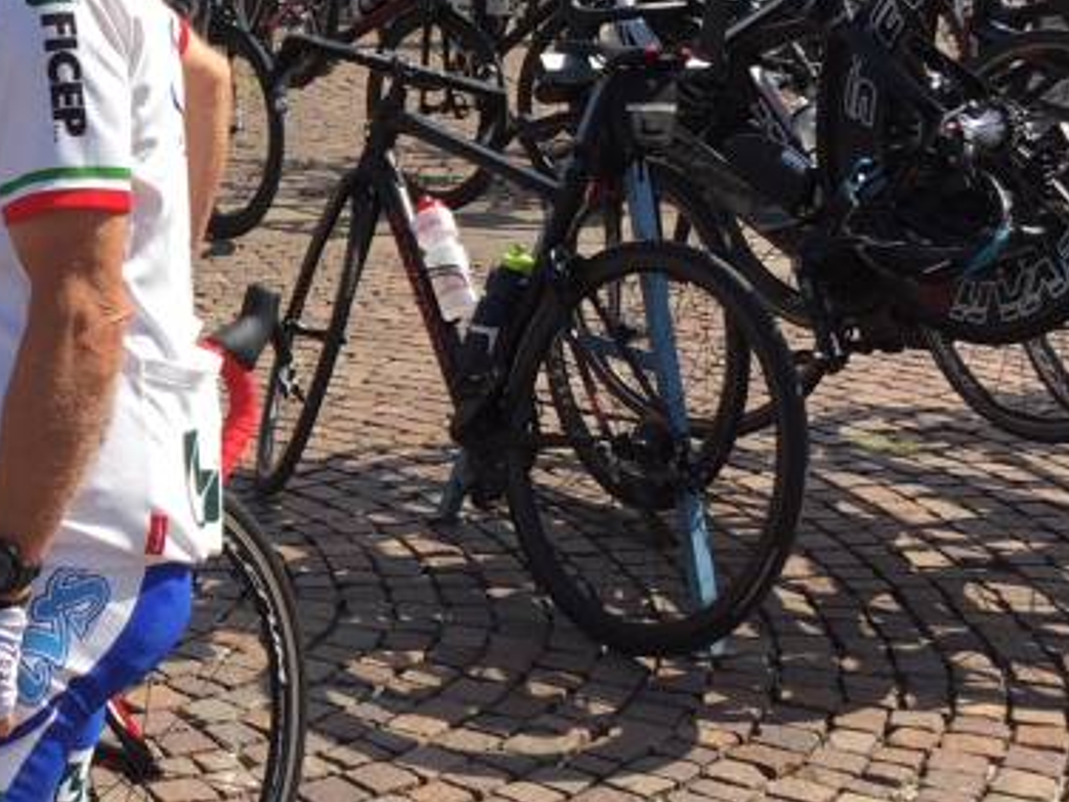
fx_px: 2440
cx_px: -219
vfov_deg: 18.6
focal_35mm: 79
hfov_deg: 22.7
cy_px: 259
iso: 32
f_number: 2.2
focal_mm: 4.15
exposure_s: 1/1236
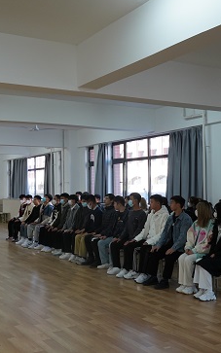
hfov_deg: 28.9
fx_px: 424
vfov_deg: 45.3
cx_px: 63
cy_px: 173
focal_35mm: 44
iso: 2500
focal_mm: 28
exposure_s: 1/160
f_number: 8
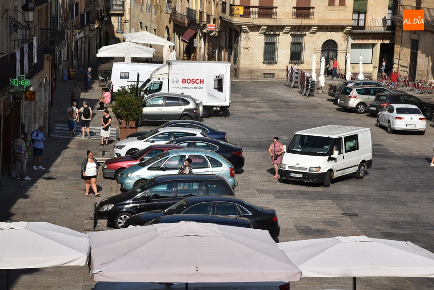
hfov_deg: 18.2
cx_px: 217
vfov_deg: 12.2
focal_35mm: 112
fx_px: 1358
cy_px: 145
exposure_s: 1/500
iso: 200
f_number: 11
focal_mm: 75
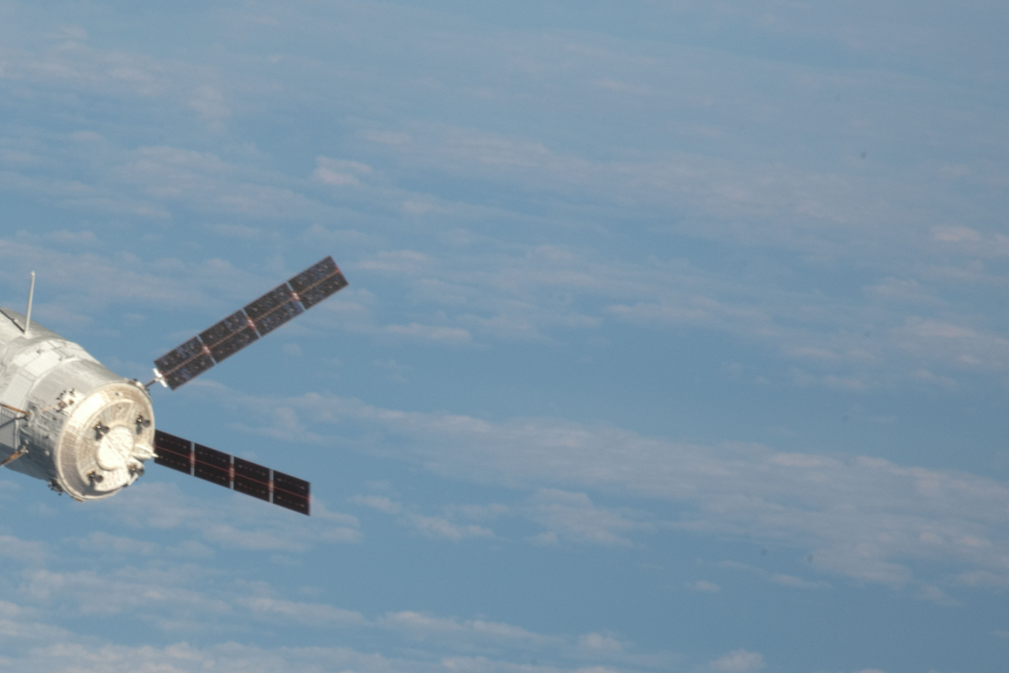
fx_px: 68495
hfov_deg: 0.8
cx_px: 62
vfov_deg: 0.6
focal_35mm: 2444
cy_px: 483
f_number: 18
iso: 200
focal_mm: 1200
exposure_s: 1/250
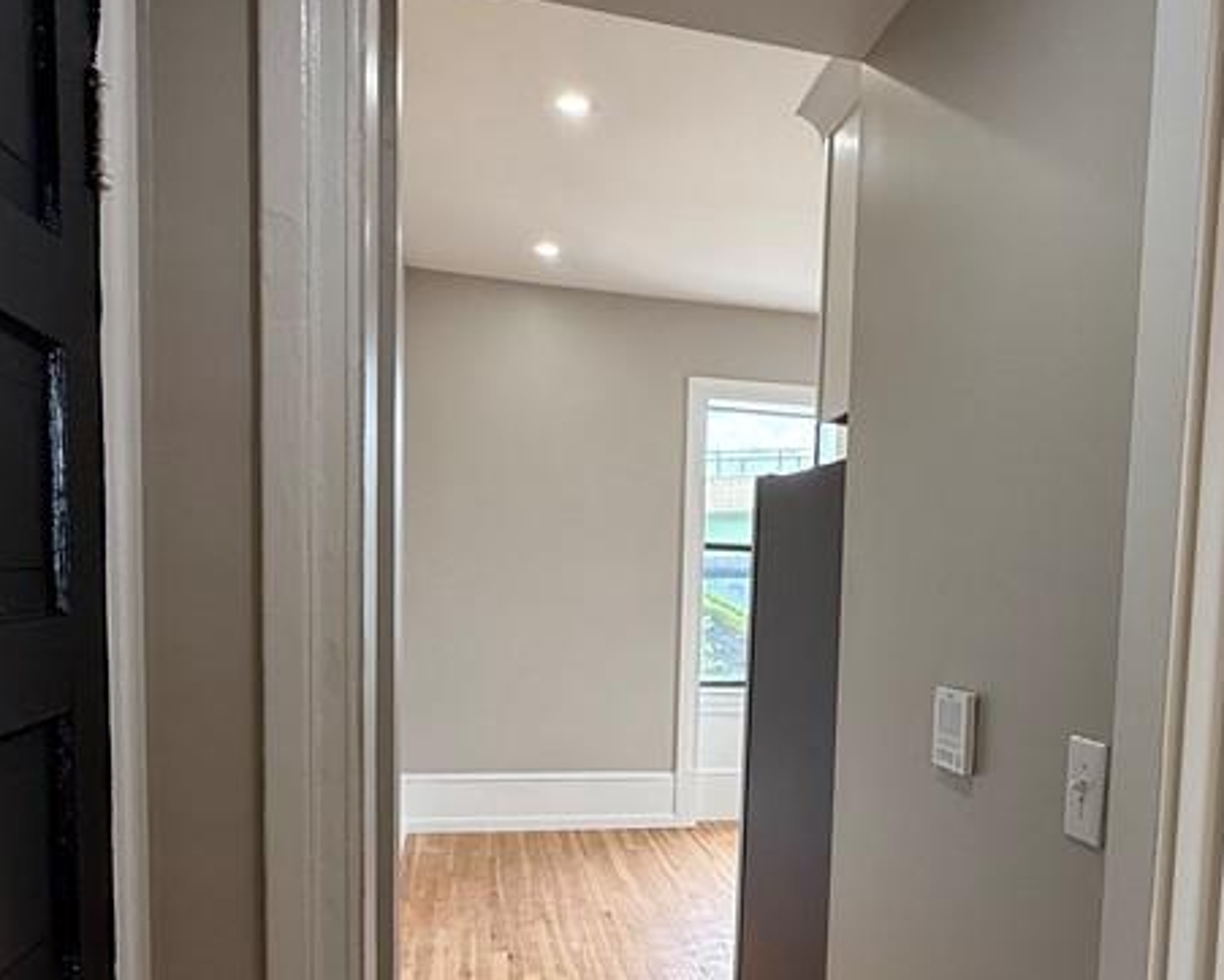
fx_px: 1123
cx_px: 801
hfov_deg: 56.1
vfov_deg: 46.1
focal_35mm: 31
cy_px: 681
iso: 100
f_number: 2.2
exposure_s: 1/99
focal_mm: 2.22
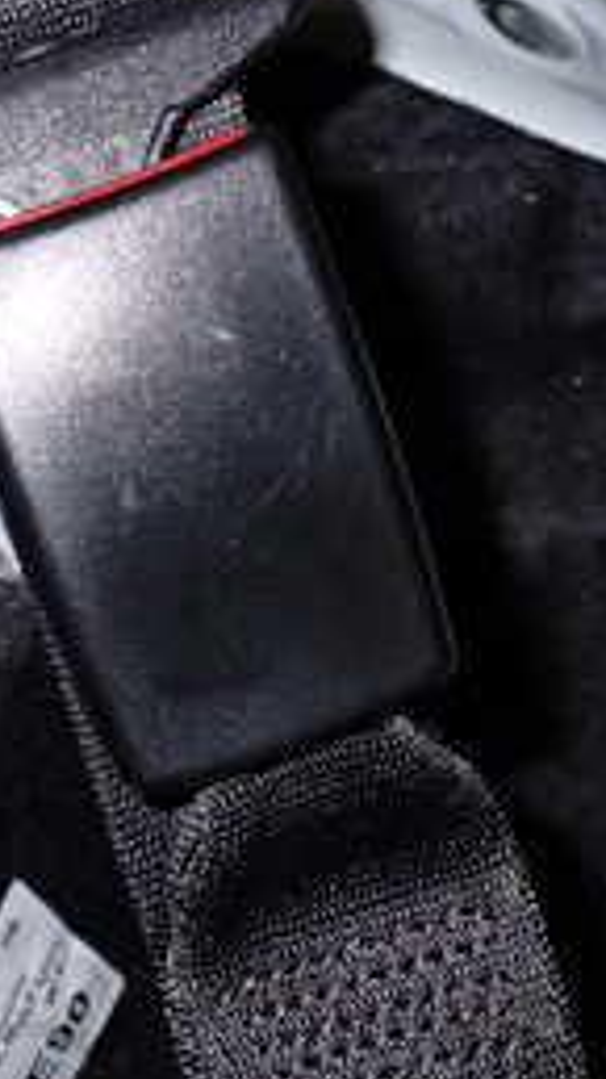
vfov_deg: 27.7
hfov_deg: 15.7
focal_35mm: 76
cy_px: 343
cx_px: 96
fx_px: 2172
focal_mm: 5.4
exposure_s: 1/30
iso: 250
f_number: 6.3
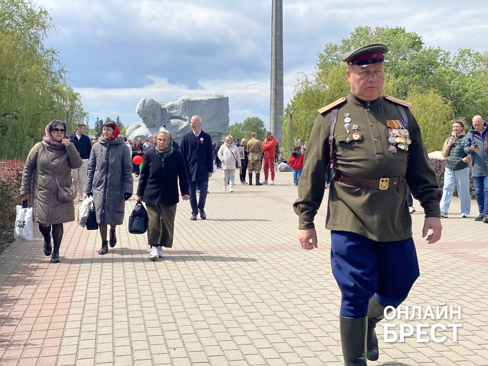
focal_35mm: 52
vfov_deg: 28.0
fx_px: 733
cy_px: 183
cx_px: 244
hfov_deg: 36.8
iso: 20
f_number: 2
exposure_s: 1/1261
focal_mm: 6
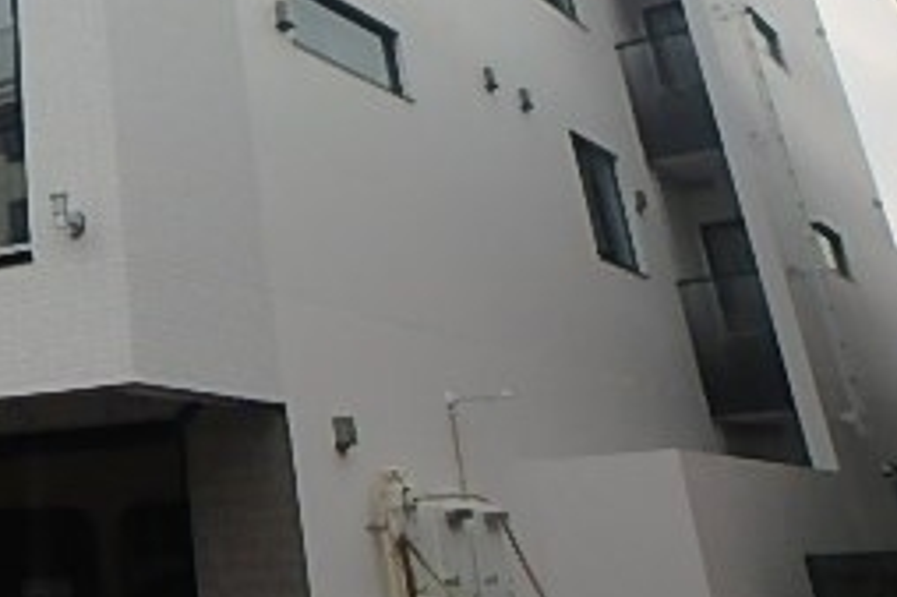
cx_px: -120
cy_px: -170
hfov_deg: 31.6
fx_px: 1369
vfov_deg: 22.2
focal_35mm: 55
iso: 125
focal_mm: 3.7
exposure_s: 1/400
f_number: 3.5
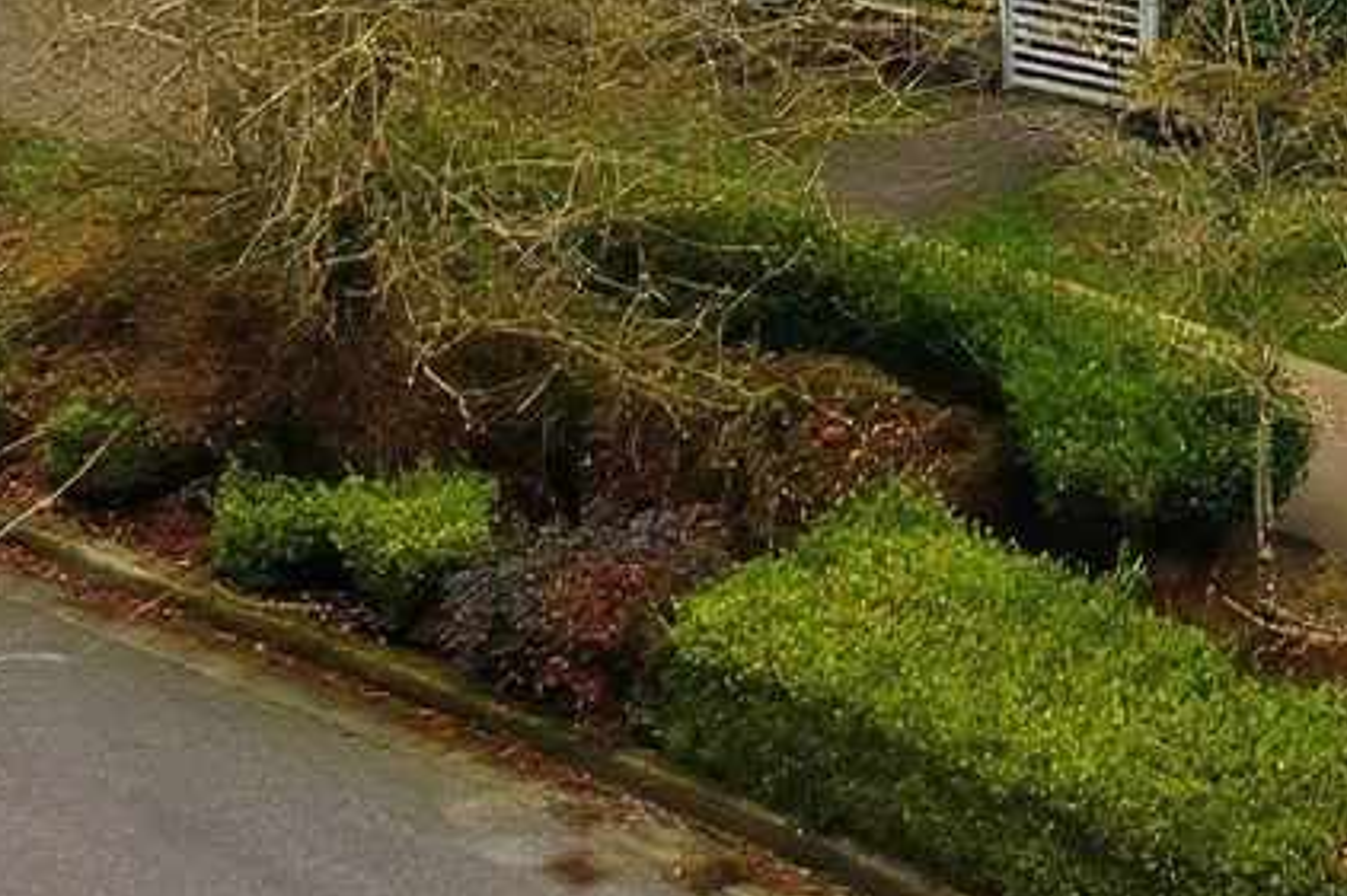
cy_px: -1700
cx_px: 1922
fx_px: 5984
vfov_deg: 7.6
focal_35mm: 160
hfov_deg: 12.3
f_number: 2.8
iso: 100
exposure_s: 1/1000
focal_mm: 8.4
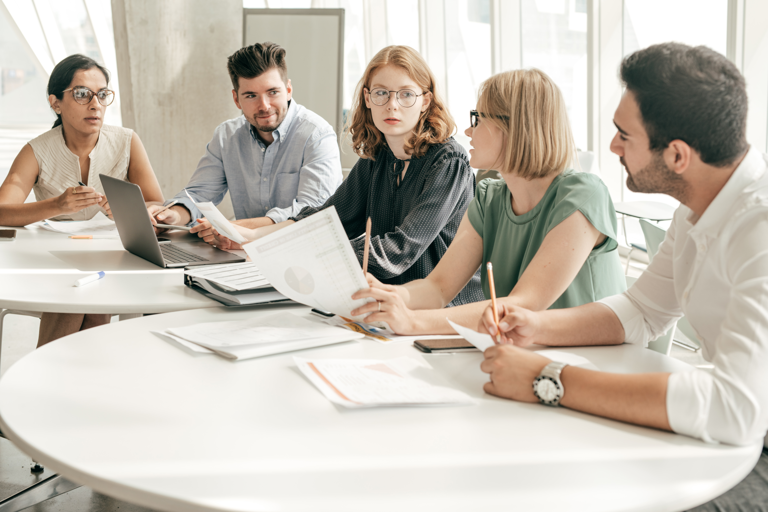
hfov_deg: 39.6
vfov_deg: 27.0
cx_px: 384
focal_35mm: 50
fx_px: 1067
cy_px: 256
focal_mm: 50
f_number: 4
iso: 200
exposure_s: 1/200
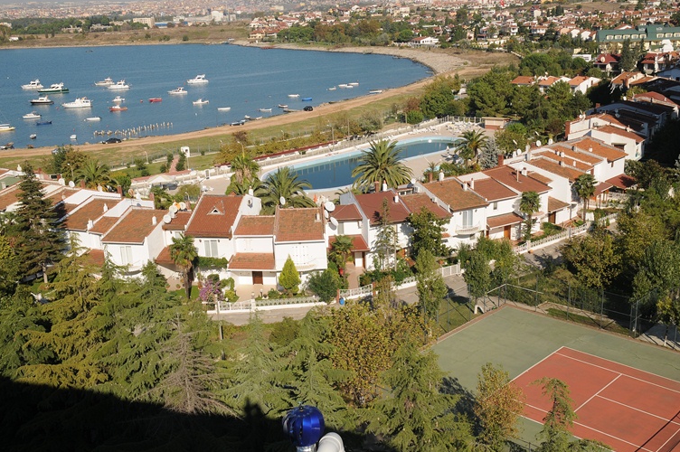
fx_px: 727
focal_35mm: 39
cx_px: 348
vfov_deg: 34.6
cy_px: 225
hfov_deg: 50.1
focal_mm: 25
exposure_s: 1/320
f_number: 9
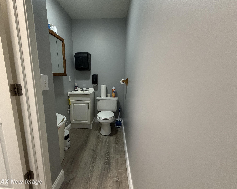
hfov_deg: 96.5
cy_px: 94
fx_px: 105
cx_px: 108
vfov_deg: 84.0
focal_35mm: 15
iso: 400
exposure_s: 1/60
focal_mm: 2.22
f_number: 2.2
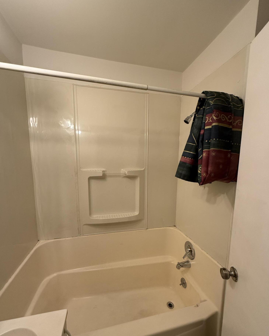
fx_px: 149
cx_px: 135
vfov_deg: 96.6
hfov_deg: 84.0
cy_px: 182
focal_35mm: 15
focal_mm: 2.22
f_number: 2.2
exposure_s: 1/120
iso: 160
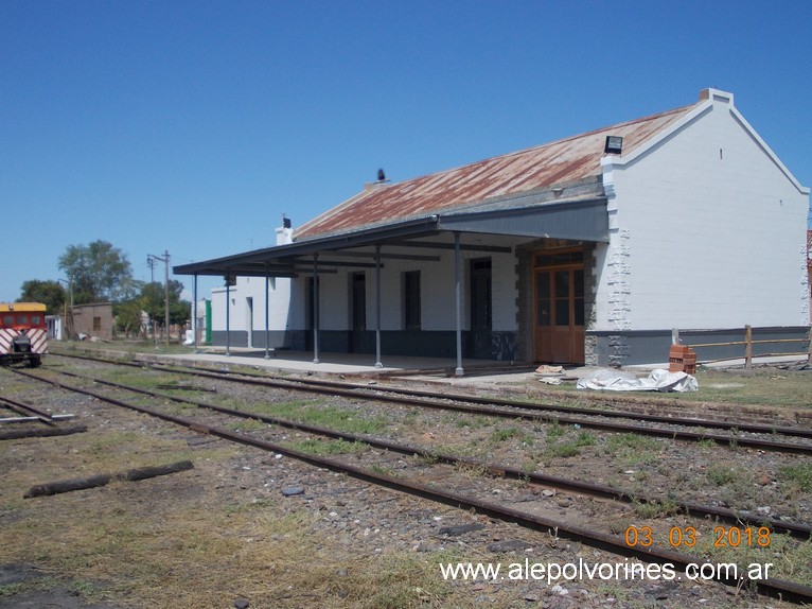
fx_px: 891
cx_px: 406
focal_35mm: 38
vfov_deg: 37.7
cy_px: 304
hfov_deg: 49.0
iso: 80
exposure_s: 1/400
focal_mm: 5.3
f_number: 6.2
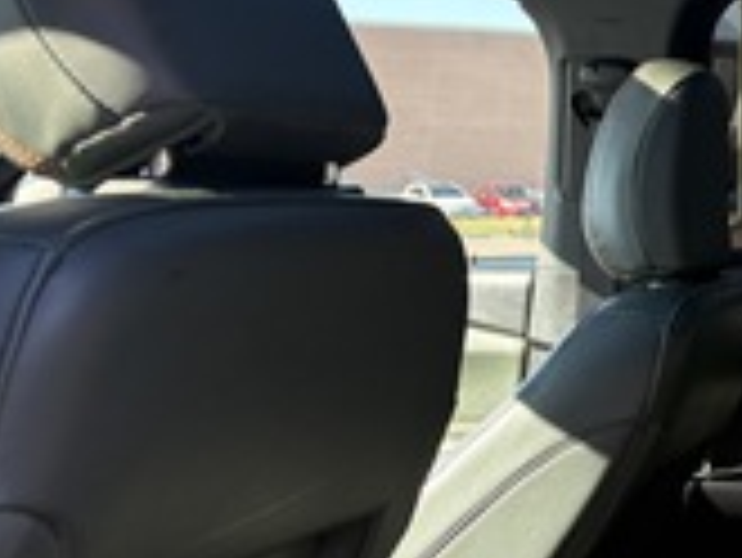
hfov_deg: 25.8
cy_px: 187
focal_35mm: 66
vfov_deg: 22.2
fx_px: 1416
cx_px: 926
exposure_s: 1/215
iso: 125
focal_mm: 5.96
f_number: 1.6
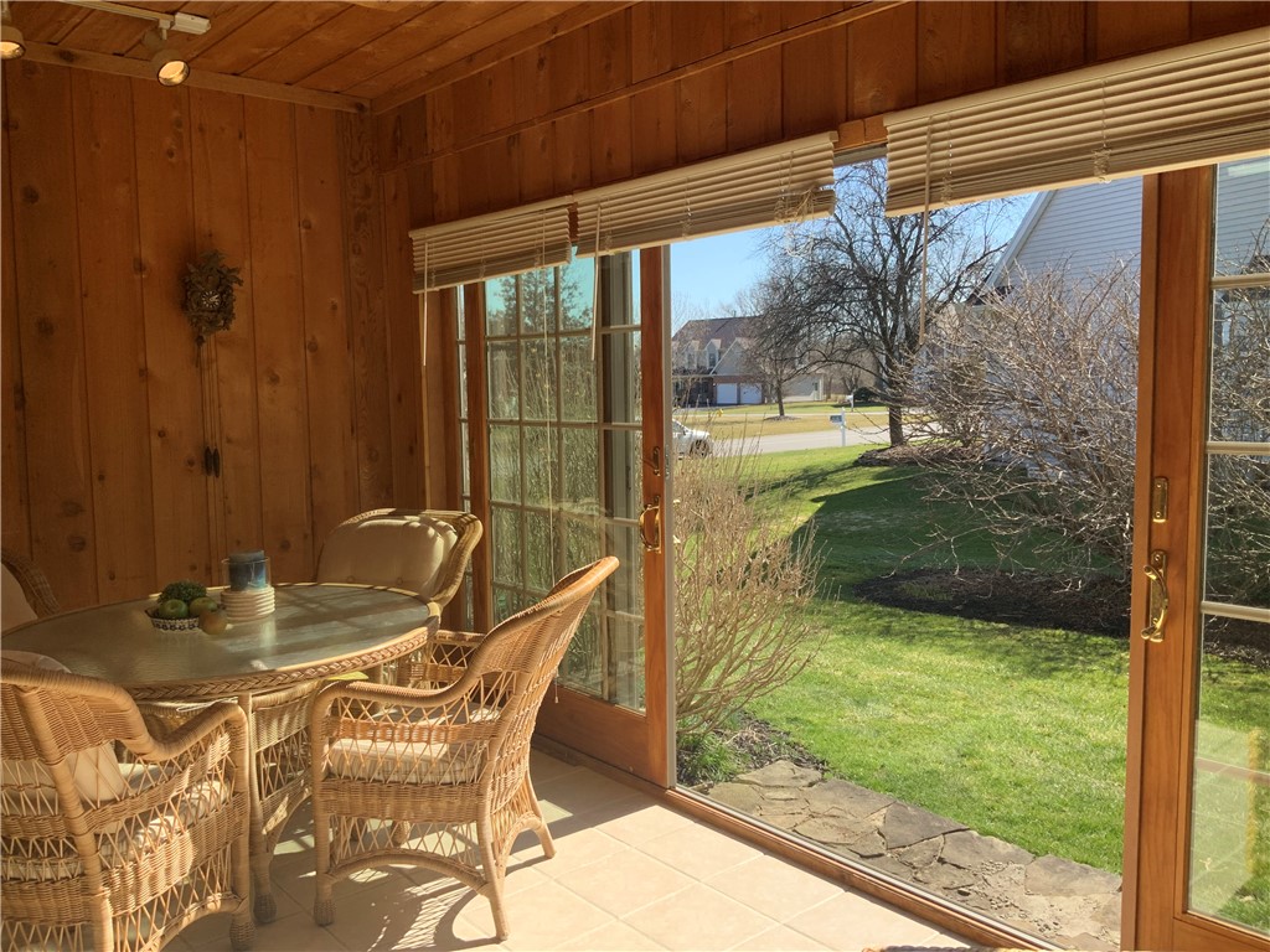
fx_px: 1064
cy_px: 476
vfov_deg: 48.2
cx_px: 635
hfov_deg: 61.7
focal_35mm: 29
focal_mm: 3
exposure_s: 1/562
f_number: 1.8
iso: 16
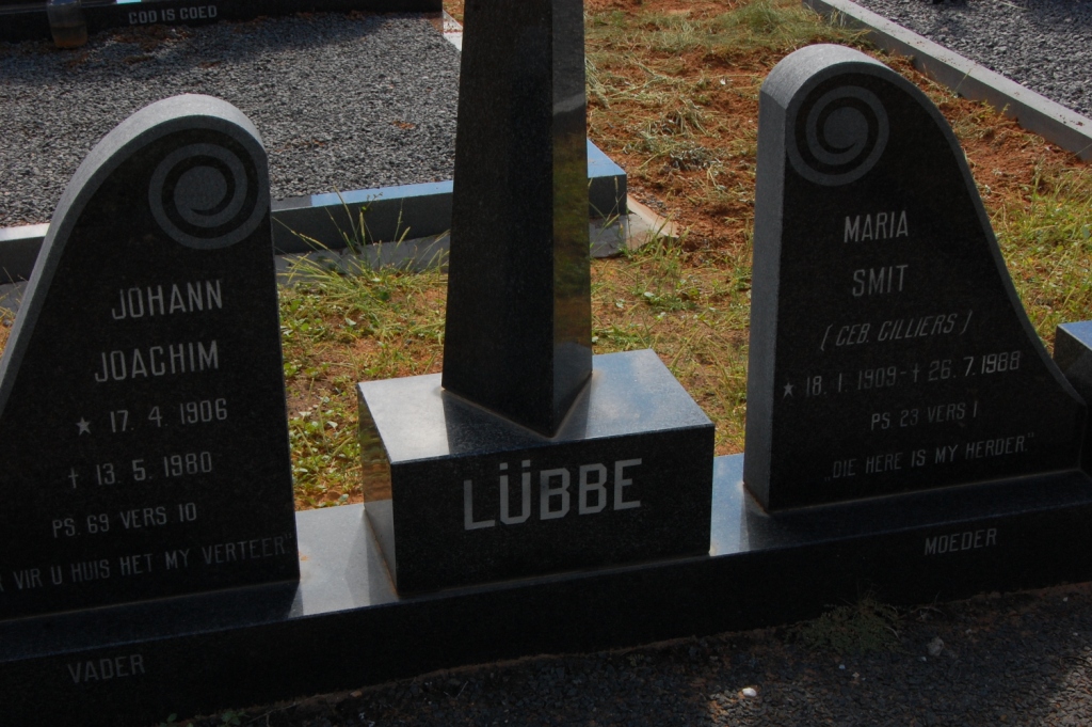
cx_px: 546
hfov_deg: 37.9
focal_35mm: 52
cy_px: 364
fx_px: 1591
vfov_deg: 25.7
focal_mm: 35
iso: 400
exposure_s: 1/80
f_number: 18
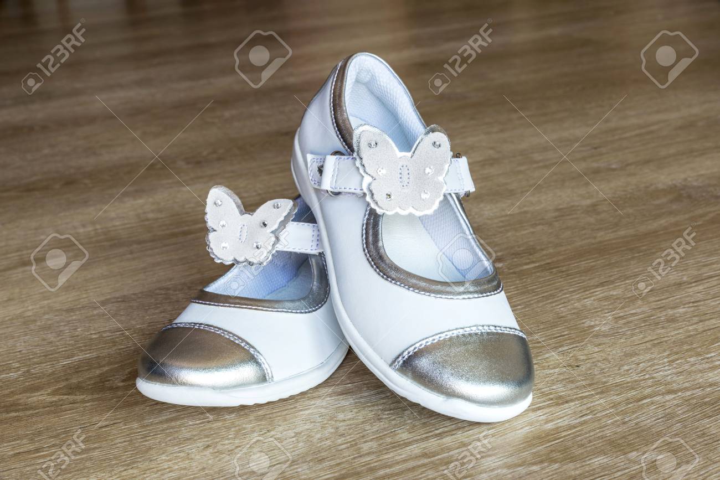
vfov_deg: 24.2
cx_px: 360
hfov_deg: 35.6
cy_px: 240
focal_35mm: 56
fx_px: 1120
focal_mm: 56
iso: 100
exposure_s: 1/3
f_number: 16
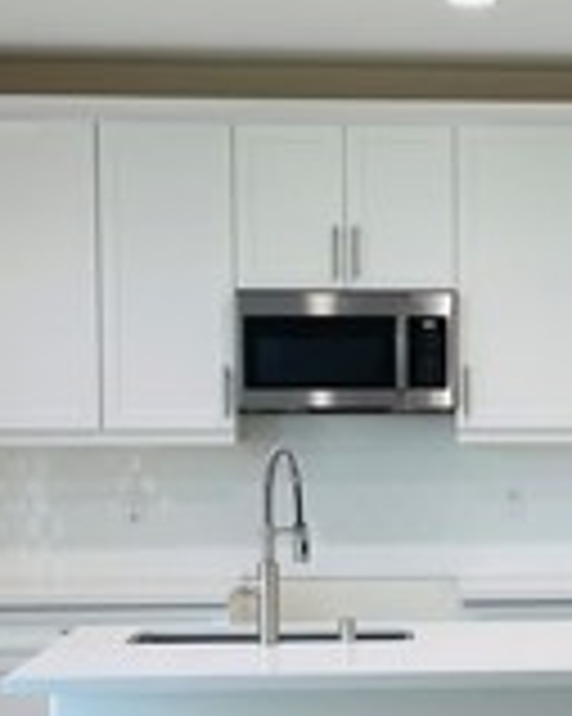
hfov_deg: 14.8
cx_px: 572
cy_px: 522
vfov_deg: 18.7
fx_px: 2161
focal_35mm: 102
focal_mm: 4.2
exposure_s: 1/120
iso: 50
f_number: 1.6
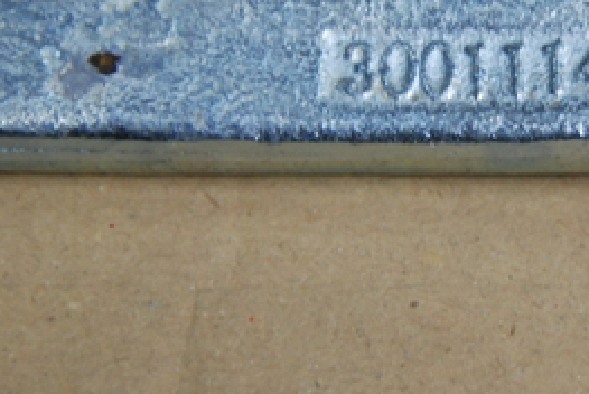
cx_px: 531
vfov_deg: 2.4
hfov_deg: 3.6
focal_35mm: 571
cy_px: 131
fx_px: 9352
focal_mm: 200
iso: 1000
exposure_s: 1/50
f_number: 5.6
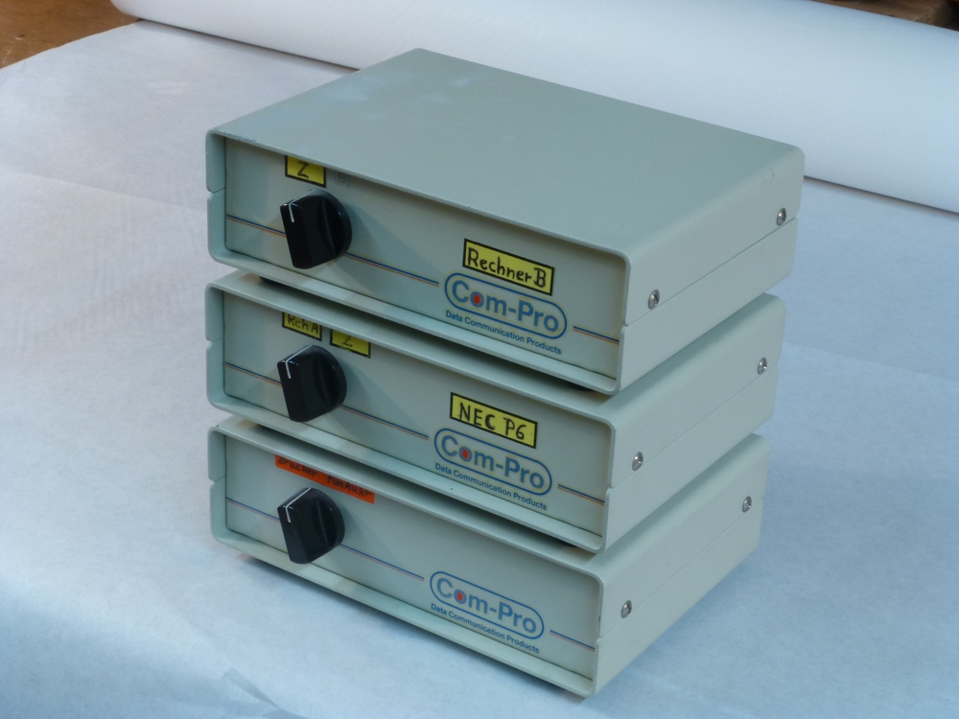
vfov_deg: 19.6
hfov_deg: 26.0
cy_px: 360
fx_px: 2078
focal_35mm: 75
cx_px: 480
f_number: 8
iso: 200
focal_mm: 13.3
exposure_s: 1/8
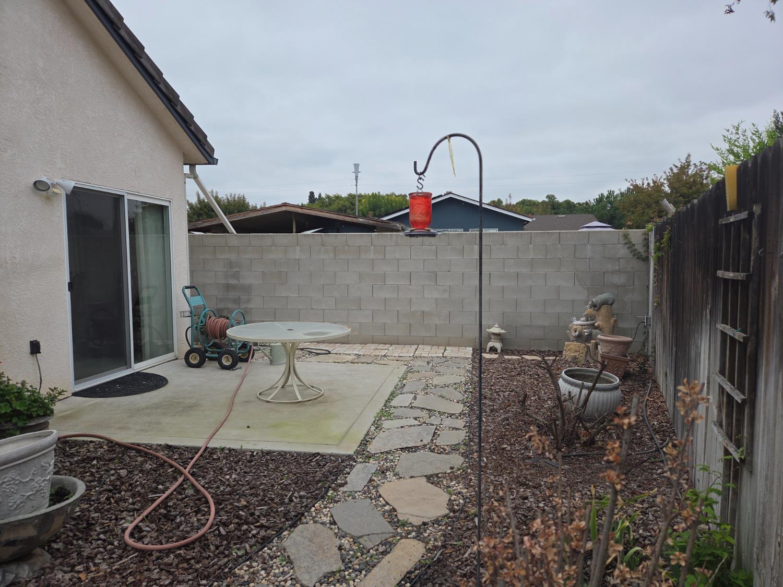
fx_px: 520
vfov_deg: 58.9
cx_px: 392
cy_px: 294
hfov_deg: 73.9
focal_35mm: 23
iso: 80
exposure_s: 1/1864
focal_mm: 5.4
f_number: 1.8
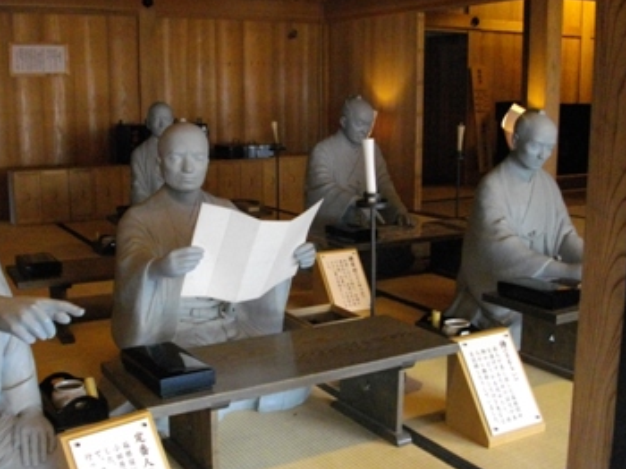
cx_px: 299
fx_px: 741
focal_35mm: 41
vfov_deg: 35.1
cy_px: 209
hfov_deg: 45.8
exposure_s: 1/100
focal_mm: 5.7
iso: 749
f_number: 2.9
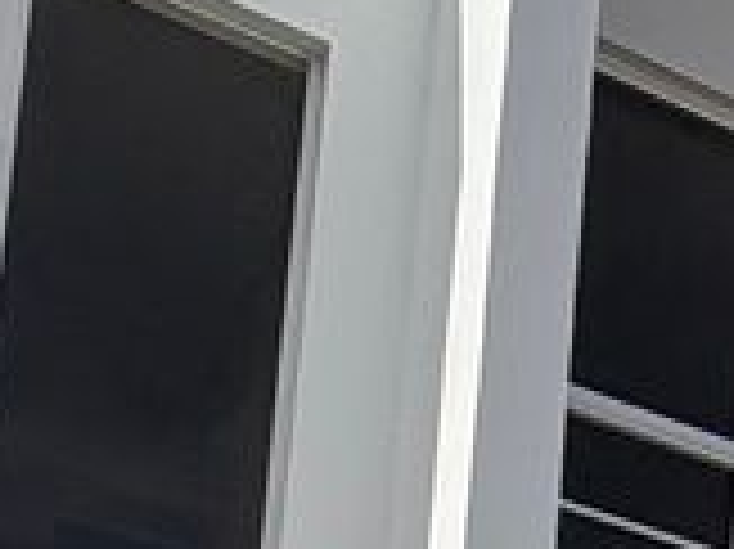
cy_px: 1282
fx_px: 2182
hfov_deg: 14.6
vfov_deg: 11.9
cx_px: 1603
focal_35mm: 103
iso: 50
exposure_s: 1/1927
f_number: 2.2
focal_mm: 2.22
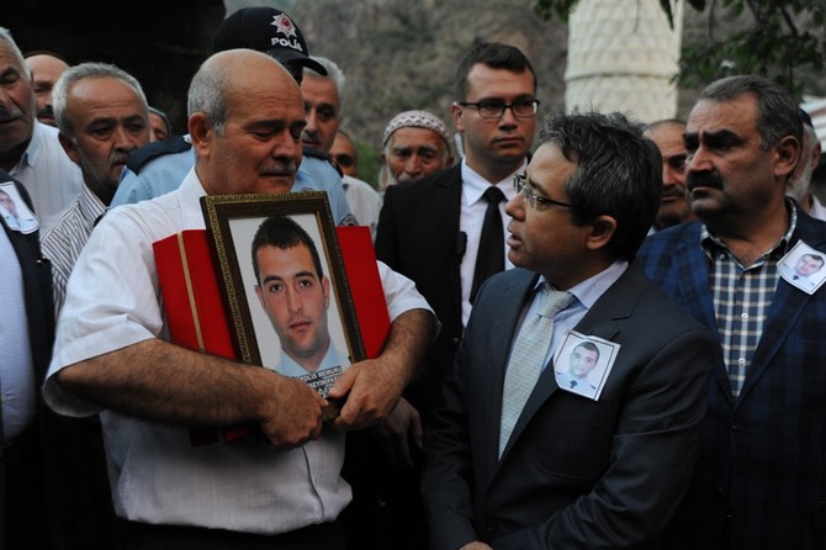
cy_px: 275
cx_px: 413
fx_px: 963
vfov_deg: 31.9
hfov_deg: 46.4
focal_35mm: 42
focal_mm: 42
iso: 1600
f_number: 4.5
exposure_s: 1/100
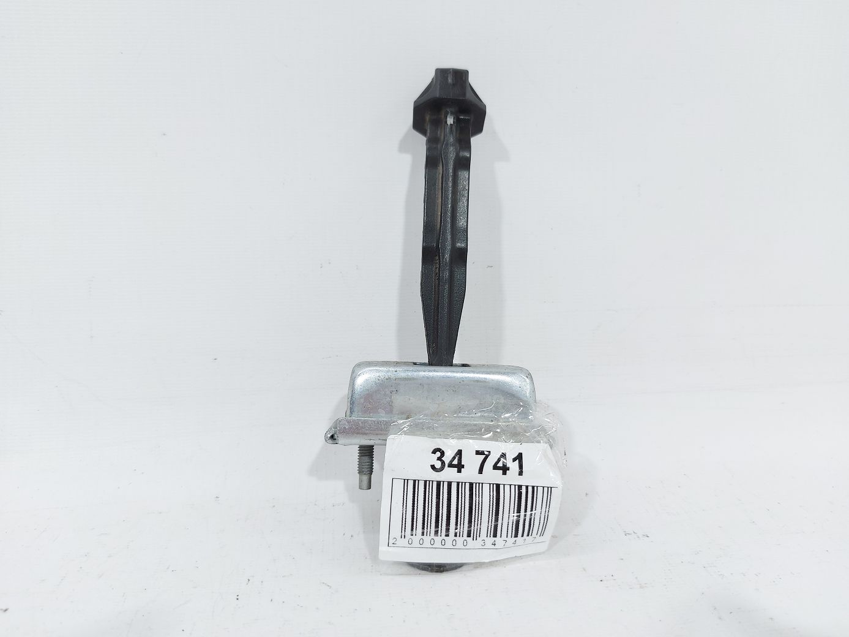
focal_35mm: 24
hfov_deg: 71.6
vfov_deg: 56.8
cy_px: 318
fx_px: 589
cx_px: 424
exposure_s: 1/50
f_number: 1.8
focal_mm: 5.23
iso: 50
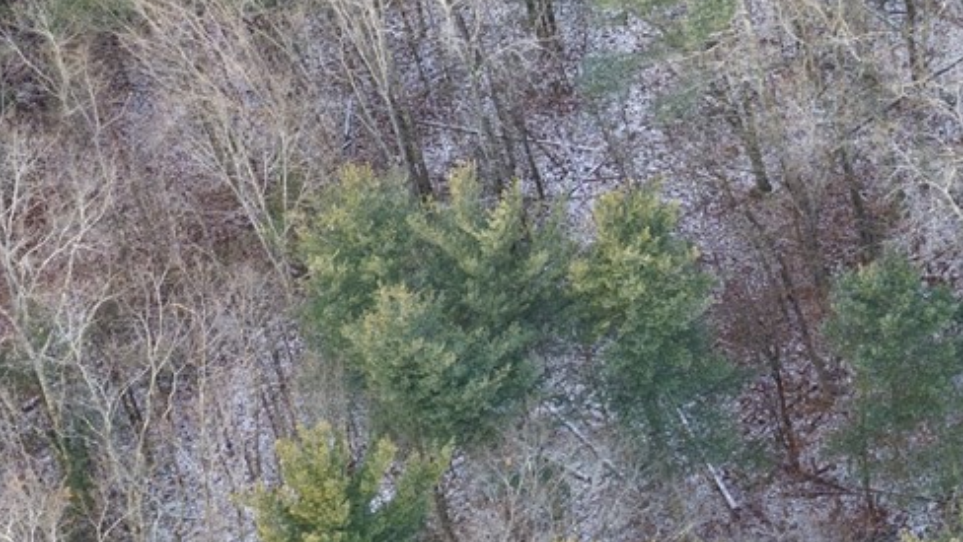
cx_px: 1760
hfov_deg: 15.0
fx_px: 3142
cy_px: -306
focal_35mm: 123
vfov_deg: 9.6
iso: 100
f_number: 2.8
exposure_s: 1/80
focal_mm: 14.45
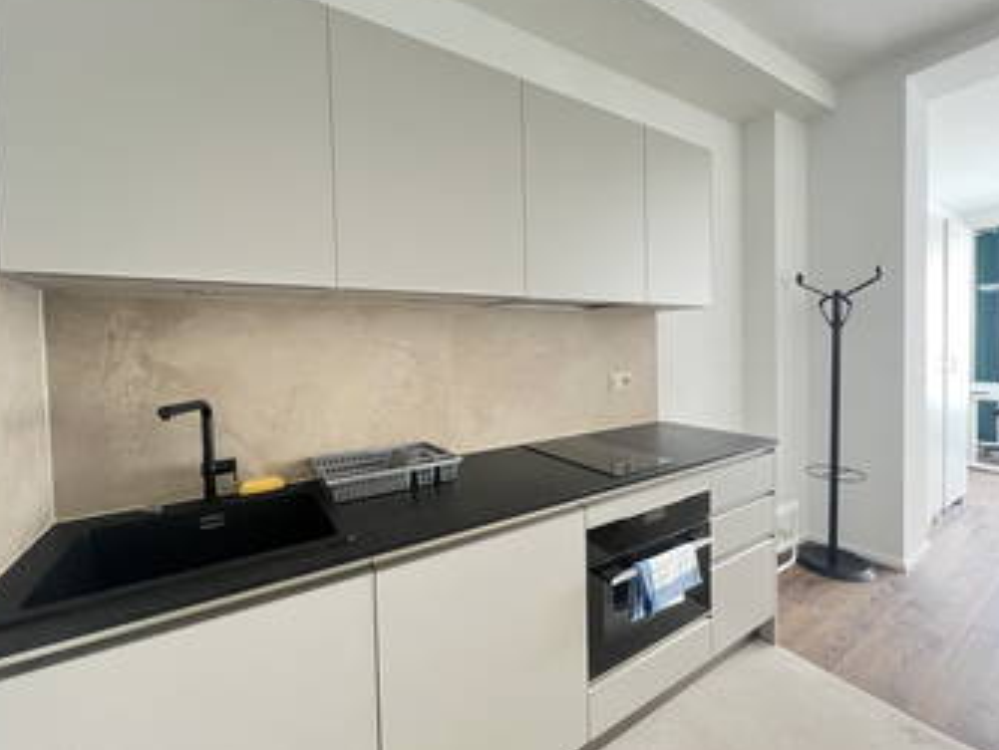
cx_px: 500
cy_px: 359
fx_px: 404
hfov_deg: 102.0
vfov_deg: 85.7
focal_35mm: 14
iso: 1250
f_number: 1.8
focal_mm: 1.57
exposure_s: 1/33
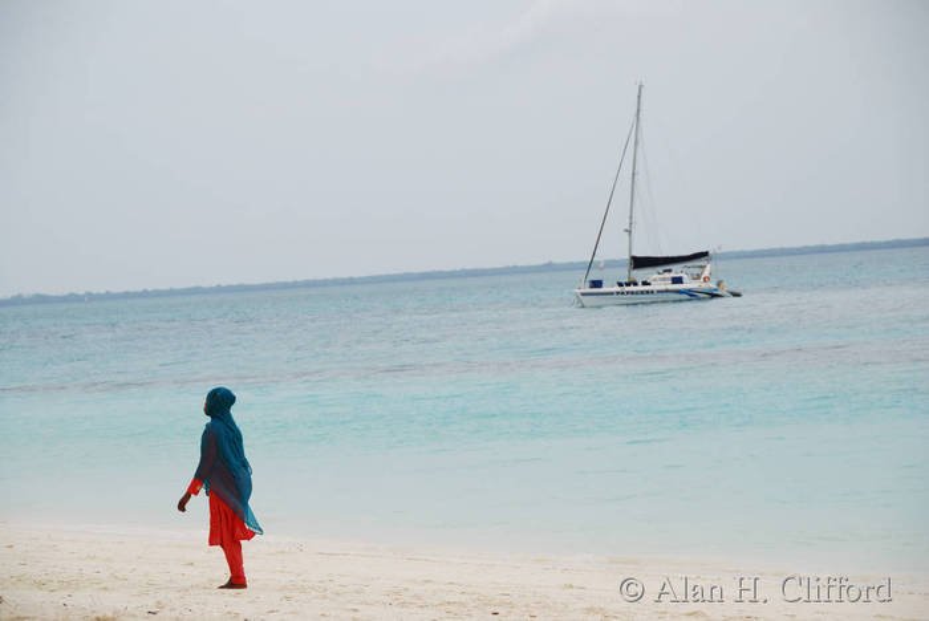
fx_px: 3487
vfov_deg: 10.2
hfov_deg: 15.2
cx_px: 464
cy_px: 310
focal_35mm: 135
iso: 100
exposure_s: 1/500
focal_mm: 90
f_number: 5.6
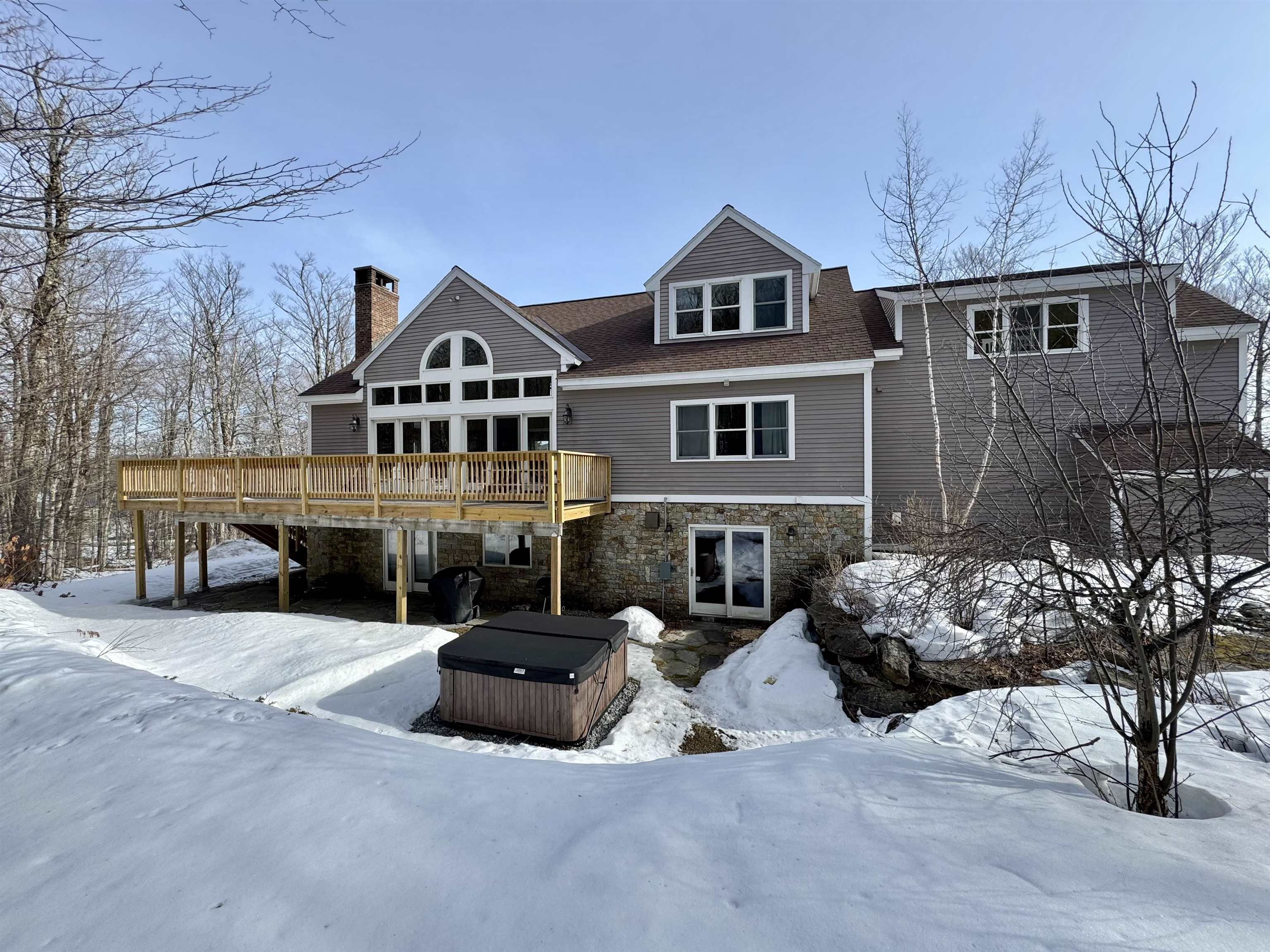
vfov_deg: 85.7
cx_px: 635
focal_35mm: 14
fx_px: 514
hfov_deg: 102.1
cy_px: 476
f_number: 2.2
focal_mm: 2.22
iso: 40
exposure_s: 1/578
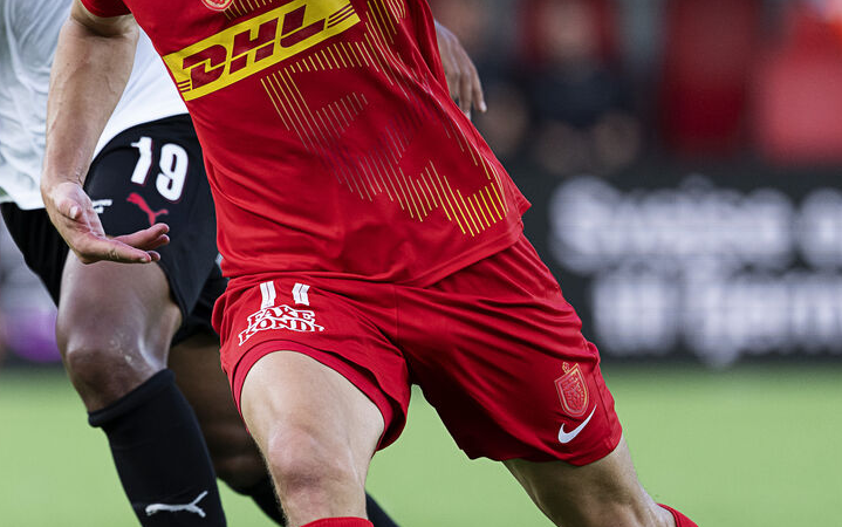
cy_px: 279
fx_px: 18732
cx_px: 151
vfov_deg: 1.6
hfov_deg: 2.6
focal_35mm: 816
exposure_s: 1/2000
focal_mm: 300
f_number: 2.8
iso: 800
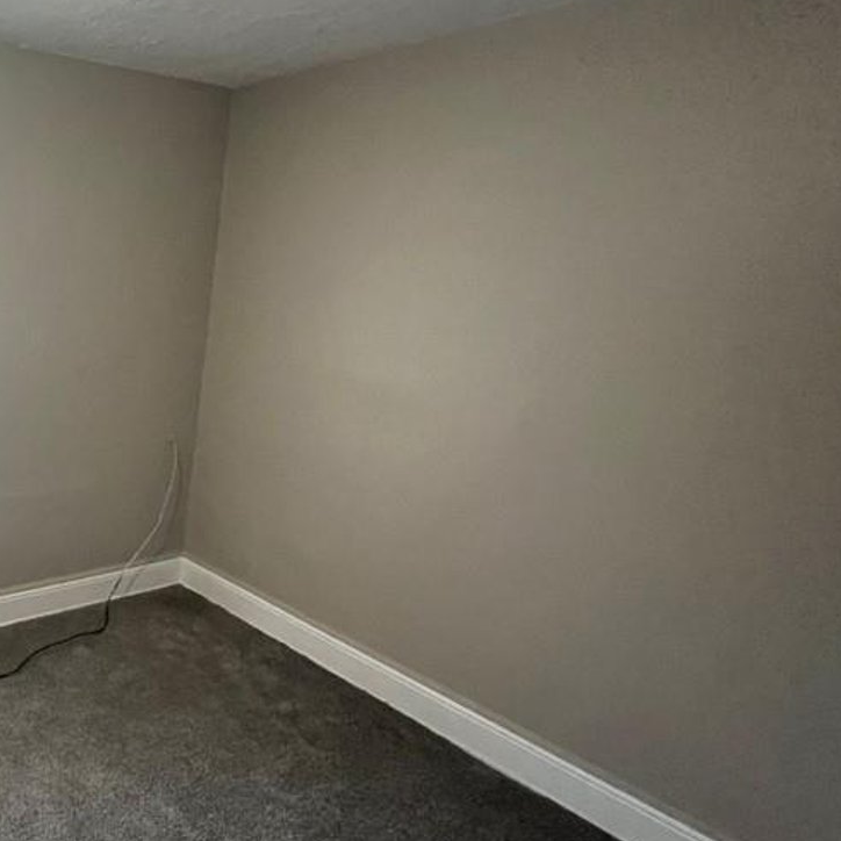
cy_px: 520
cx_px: 39
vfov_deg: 64.2
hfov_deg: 53.9
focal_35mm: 24
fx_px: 660
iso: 640
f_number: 1.8
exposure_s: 1/60
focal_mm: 1.57
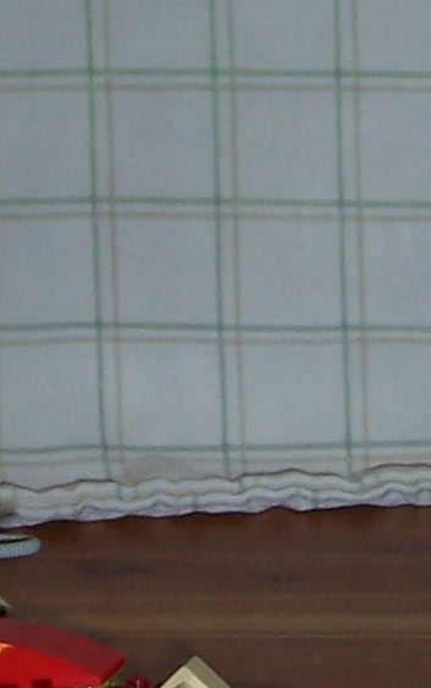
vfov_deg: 14.1
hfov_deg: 8.9
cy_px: 178
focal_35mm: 148
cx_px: 293
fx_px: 2779
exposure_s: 1/60
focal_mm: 5.6
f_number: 2.7
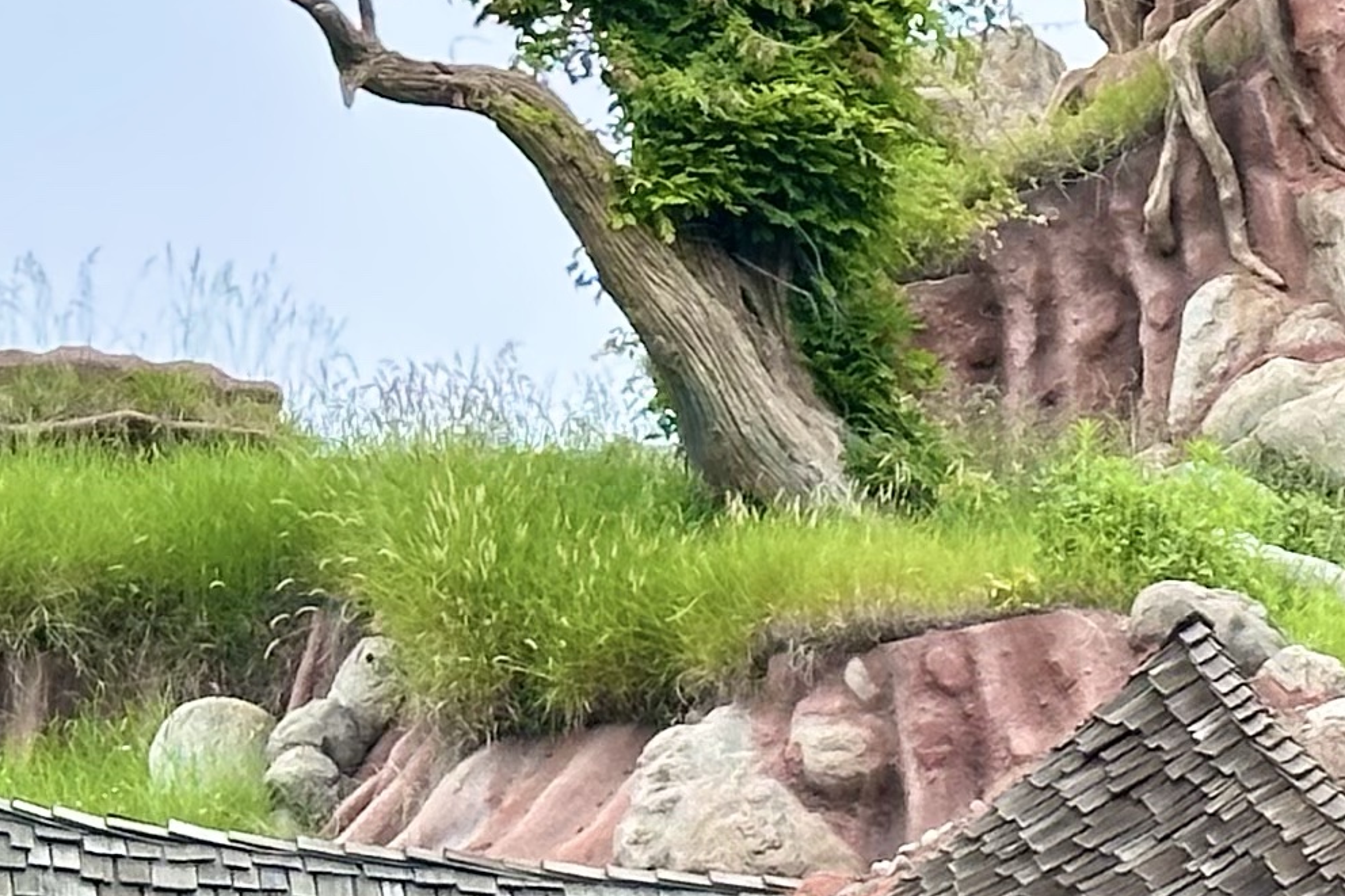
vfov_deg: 6.8
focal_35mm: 203
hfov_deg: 9.9
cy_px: 453
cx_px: 1727
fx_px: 7583
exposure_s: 1/836
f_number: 1.78
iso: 64
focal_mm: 6.86
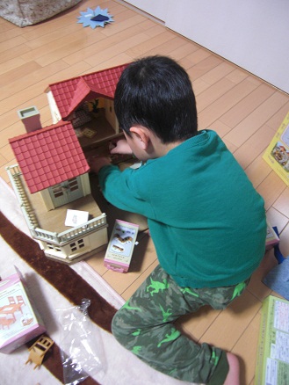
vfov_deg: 63.4
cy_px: 192
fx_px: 311
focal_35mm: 28
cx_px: 144
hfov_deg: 49.8
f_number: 2.6
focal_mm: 4.9
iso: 200
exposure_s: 1/8
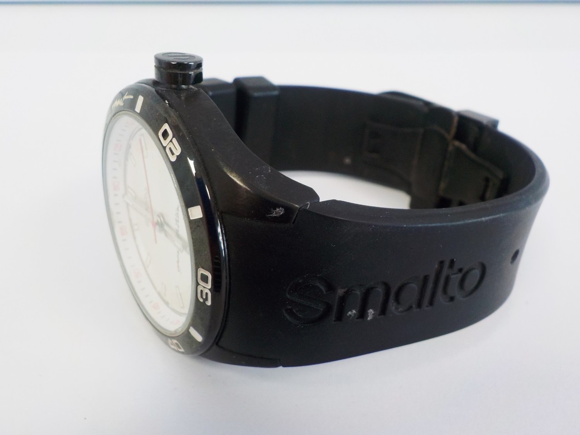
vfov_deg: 46.8
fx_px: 503
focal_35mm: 30
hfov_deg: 60.0
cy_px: 218
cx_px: 290
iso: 160
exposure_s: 1/30
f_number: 3.3
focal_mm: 4.1
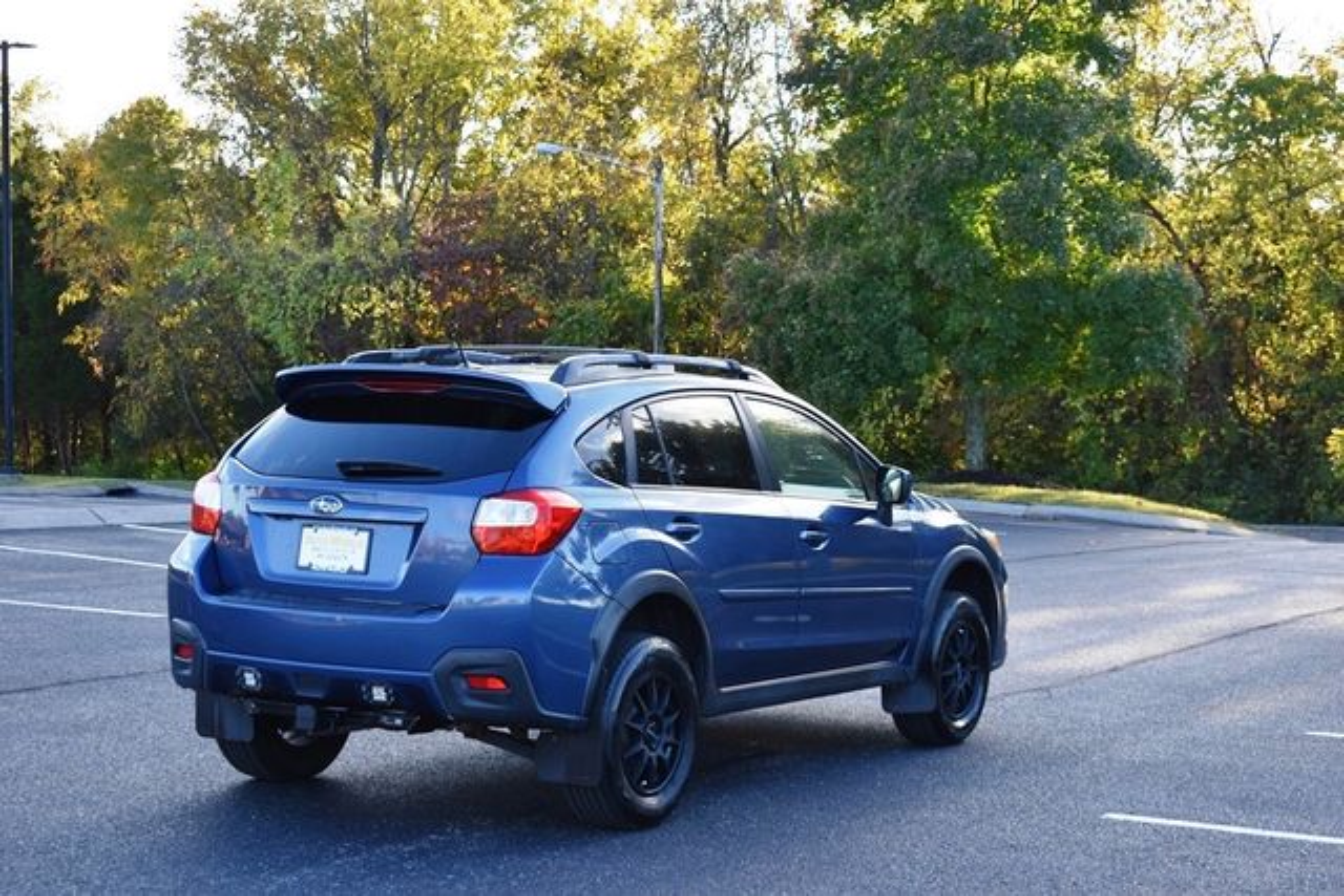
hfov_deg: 31.9
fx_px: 2352
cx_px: 672
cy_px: 448
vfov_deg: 21.6
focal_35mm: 63
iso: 400
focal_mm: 42
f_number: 5.6
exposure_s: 1/250
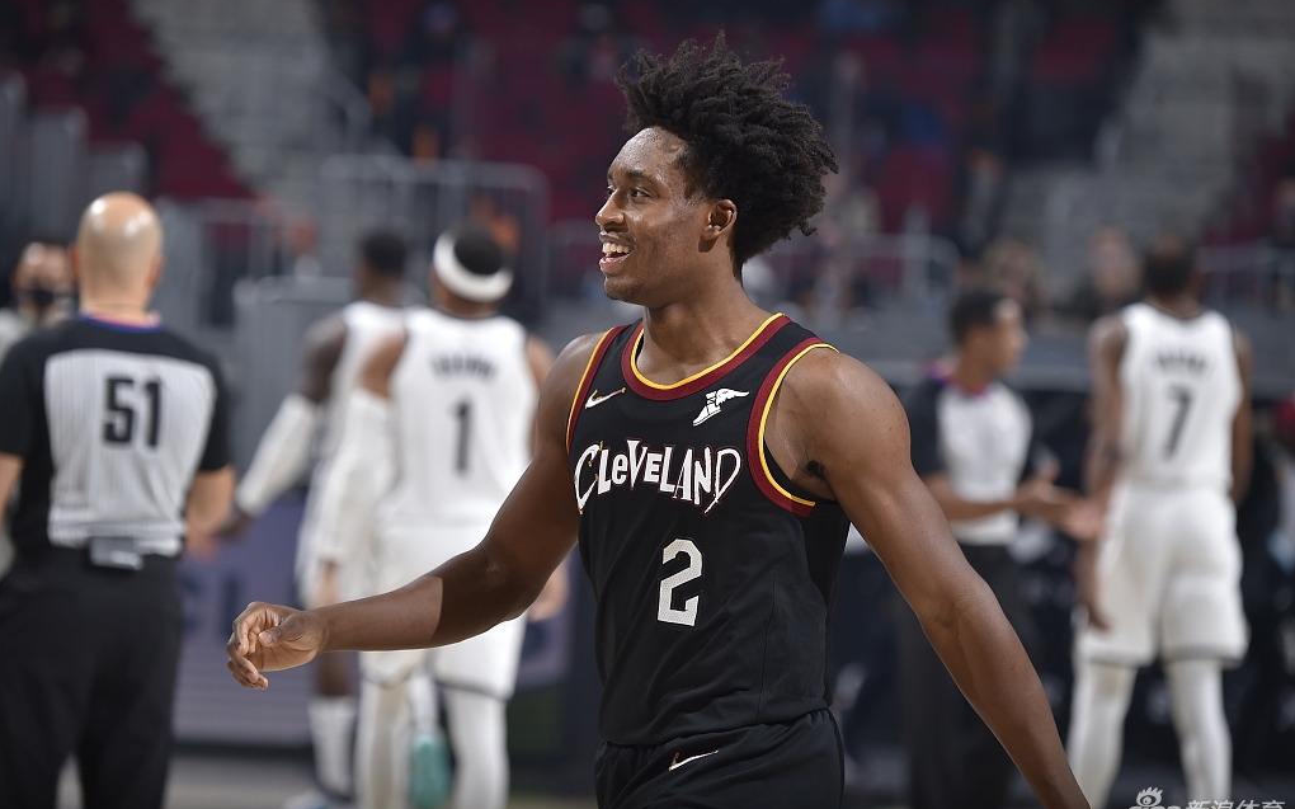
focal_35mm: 266
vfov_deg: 4.9
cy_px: 405
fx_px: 9386
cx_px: 648
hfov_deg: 7.9
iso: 250
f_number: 6.3
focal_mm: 260
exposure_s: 1/400
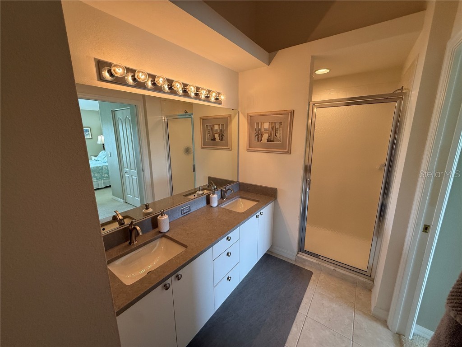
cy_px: 174
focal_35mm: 14
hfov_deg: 102.1
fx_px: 187
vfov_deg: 85.7
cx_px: 231
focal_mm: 2.22
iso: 200
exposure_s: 1/120
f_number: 2.2
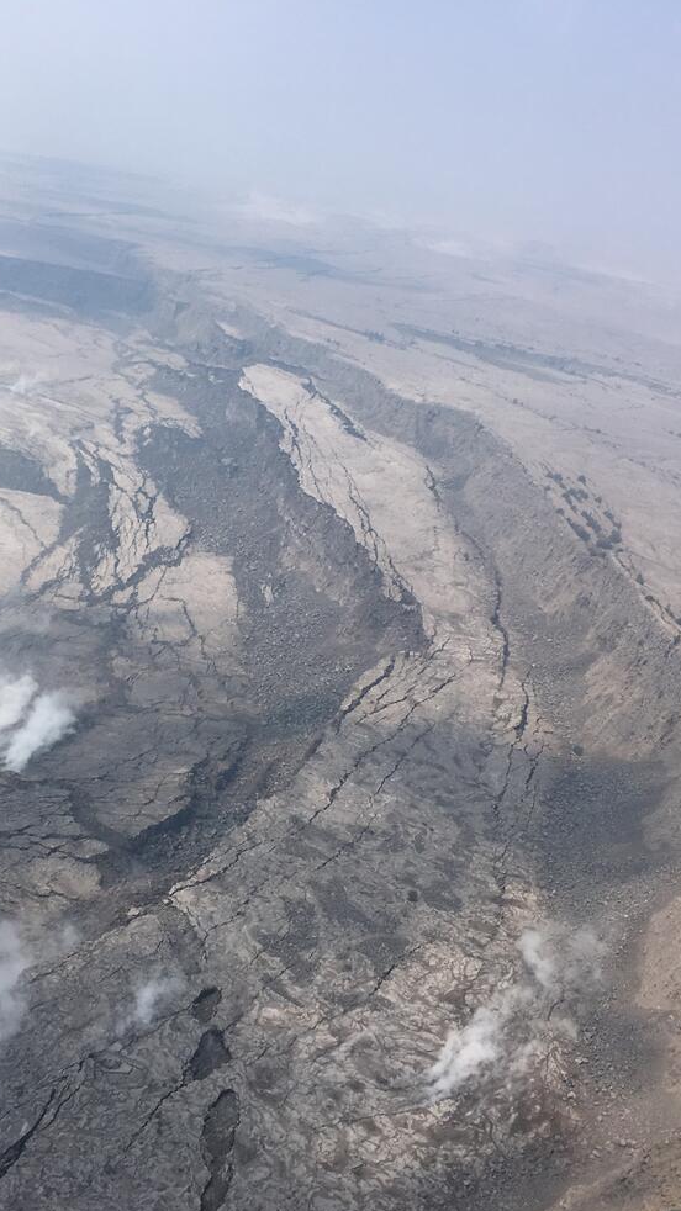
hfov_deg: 27.3
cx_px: 173
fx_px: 1381
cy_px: 612
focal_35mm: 43
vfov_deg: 47.4
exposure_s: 1/2331
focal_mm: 4.15
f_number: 2.2
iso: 25
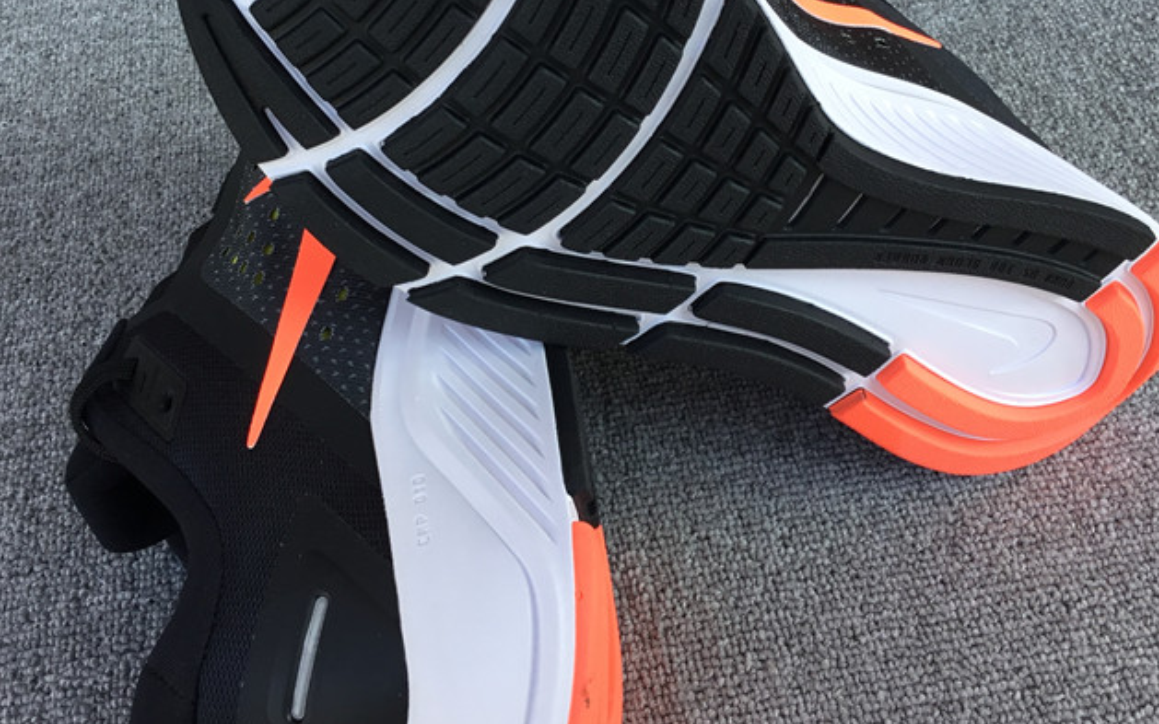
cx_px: 579
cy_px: 204
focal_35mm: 47
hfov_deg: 42.6
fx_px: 1484
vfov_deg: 27.1
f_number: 2.4
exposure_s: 1/122
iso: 25
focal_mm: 3.3
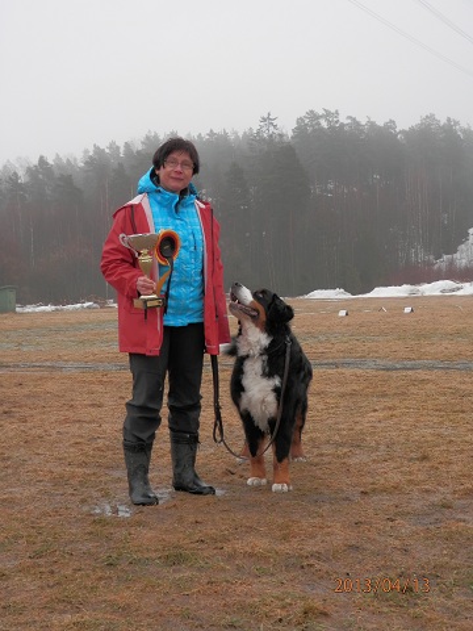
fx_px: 984
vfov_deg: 35.5
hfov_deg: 27.0
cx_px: 236
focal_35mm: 54
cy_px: 316
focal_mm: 9.8
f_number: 4.1
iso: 80
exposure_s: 1/100
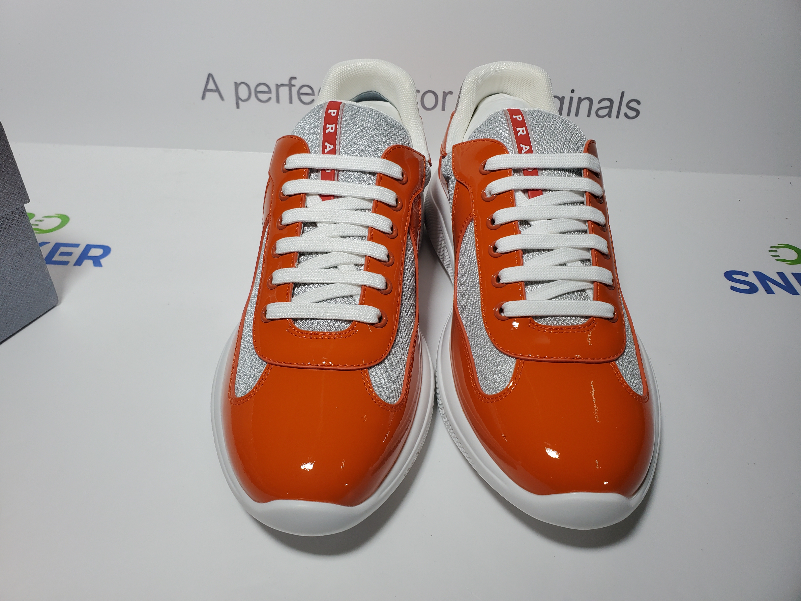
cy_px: 300
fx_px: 602
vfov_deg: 53.1
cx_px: 400
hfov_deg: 67.3
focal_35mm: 26
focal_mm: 4.3
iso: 50
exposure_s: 1/263
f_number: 2.4
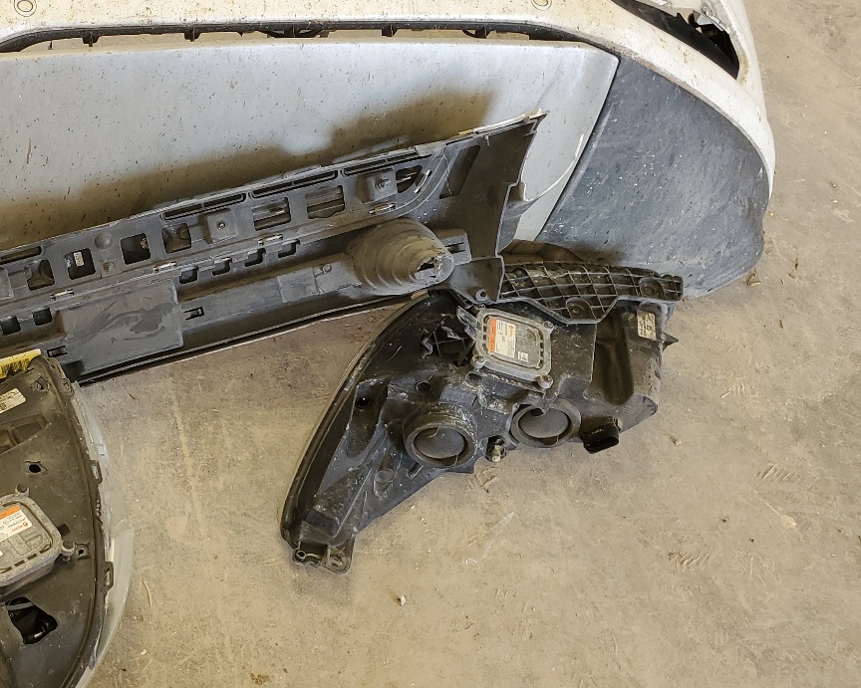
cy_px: 395
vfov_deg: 32.0
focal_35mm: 47
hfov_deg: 37.3
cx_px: 108
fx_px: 1198
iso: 51
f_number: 1.5
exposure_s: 1/60.2
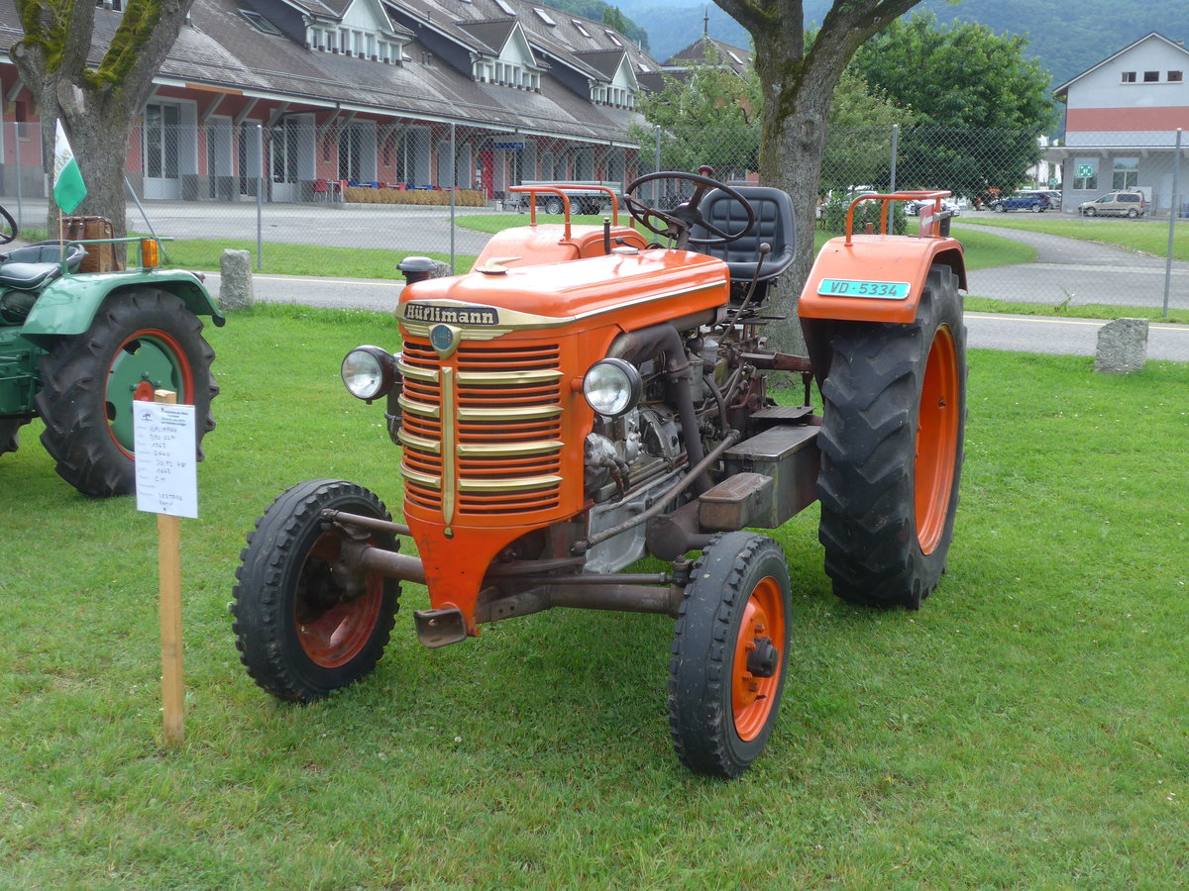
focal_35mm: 44
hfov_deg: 42.9
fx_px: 1511
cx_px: 594
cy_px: 446
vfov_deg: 32.9
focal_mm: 9
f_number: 2.8
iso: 80
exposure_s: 1/320
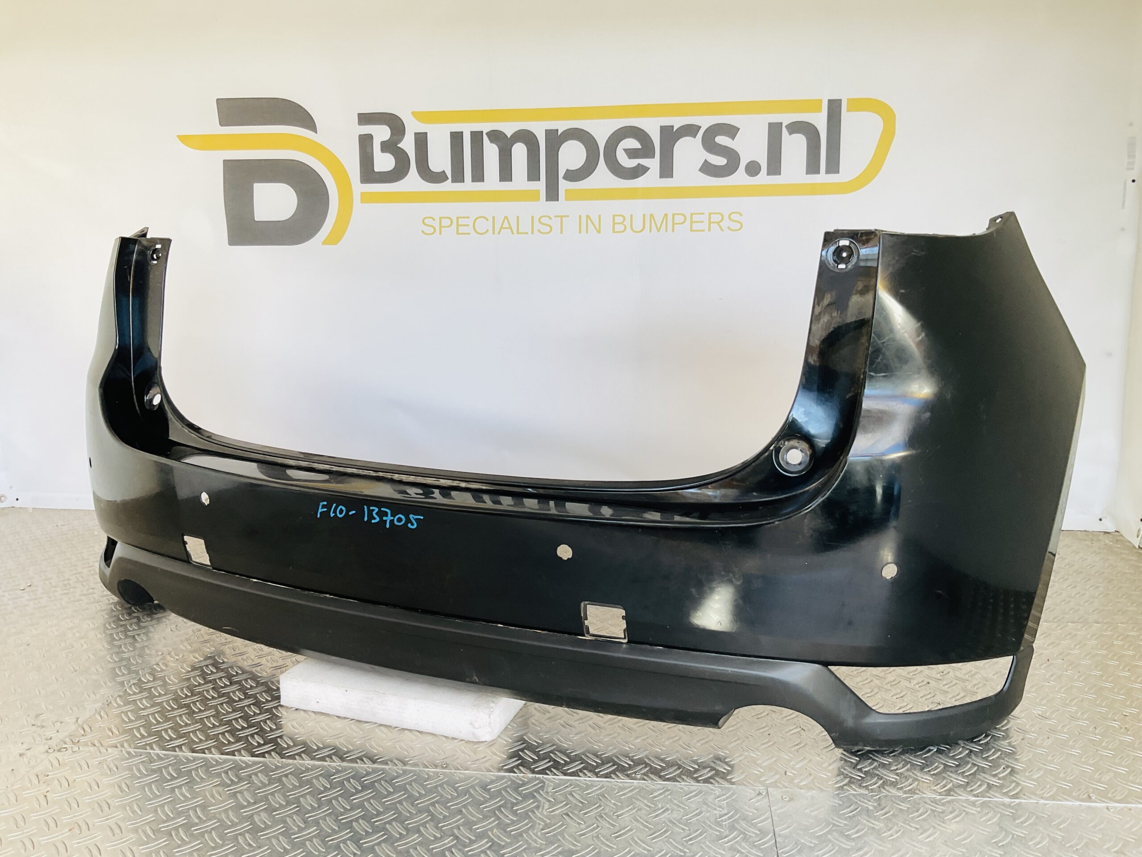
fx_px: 957
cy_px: 428
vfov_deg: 48.2
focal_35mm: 29
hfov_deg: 61.7
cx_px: 571
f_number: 1.8
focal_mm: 3
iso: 32
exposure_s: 1/100
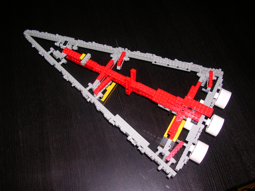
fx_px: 258
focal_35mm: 35
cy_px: 96
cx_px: 128
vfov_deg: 40.6
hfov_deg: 52.7
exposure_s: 1/60.1
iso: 50
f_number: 2.8
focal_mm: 5.8
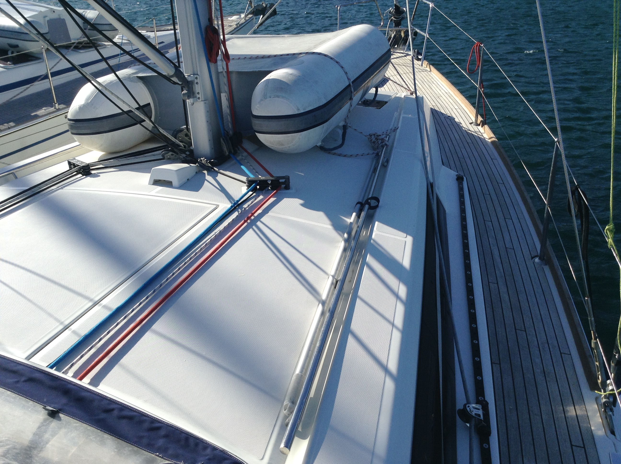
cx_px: 310
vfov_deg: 42.8
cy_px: 232
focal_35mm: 33
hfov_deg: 55.4
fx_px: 591
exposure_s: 1/1318
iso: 25
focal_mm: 3.3
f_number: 2.4
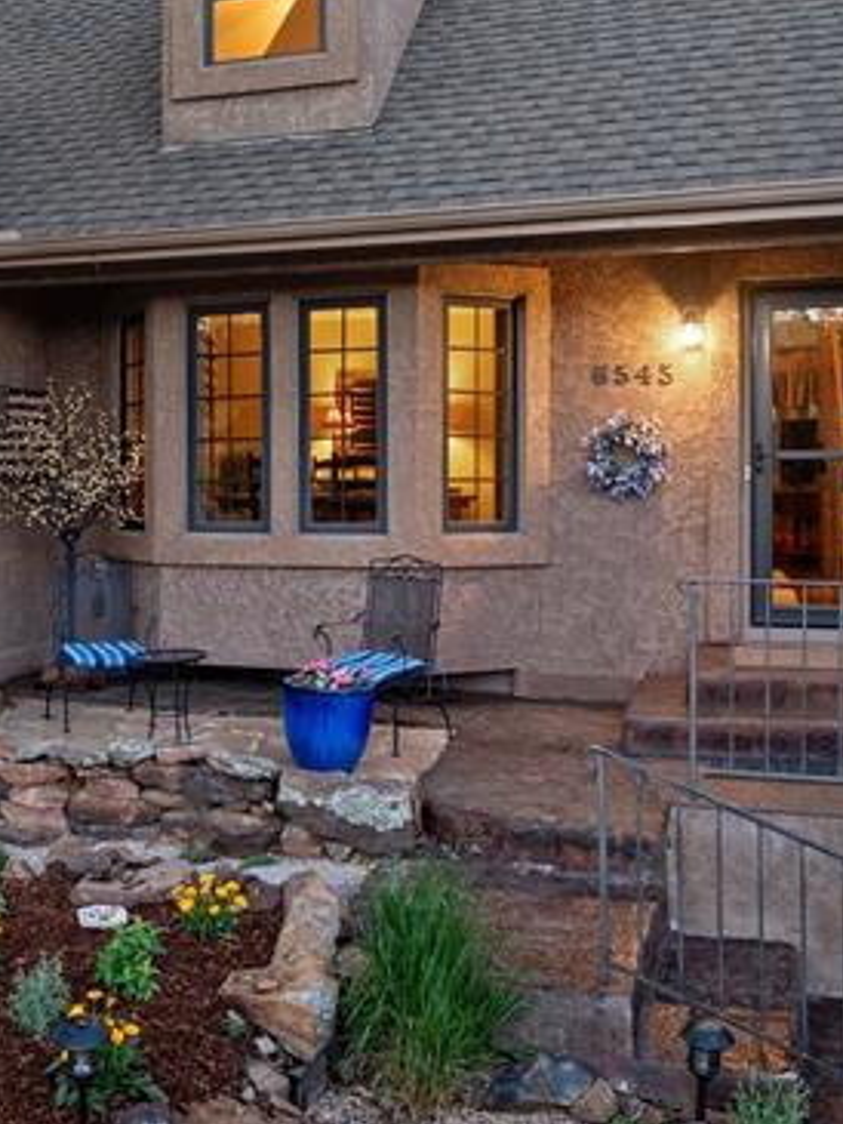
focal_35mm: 42
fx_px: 1363
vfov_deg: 44.7
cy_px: 508
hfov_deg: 33.6
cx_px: 194
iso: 540
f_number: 2.8
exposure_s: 1/15
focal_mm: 12.29
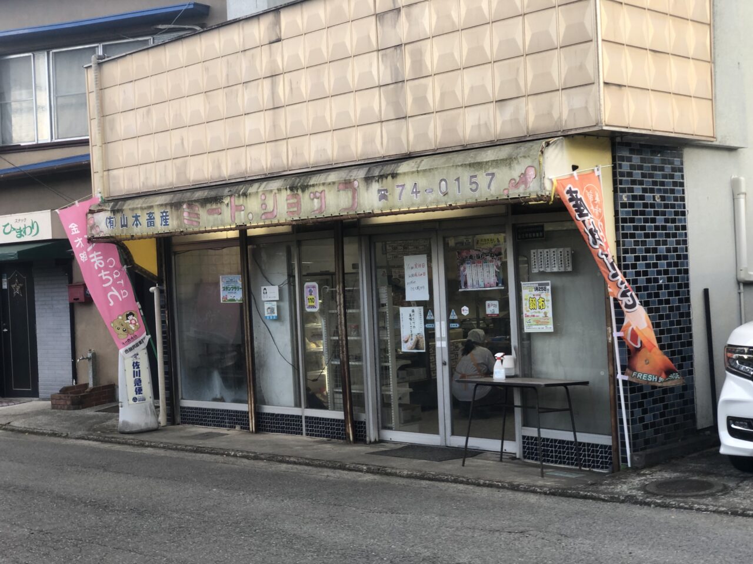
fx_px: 1131
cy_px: 282
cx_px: 376
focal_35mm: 52
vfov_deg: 28.0
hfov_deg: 36.8
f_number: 2.4
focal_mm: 6
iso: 16
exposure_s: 1/60
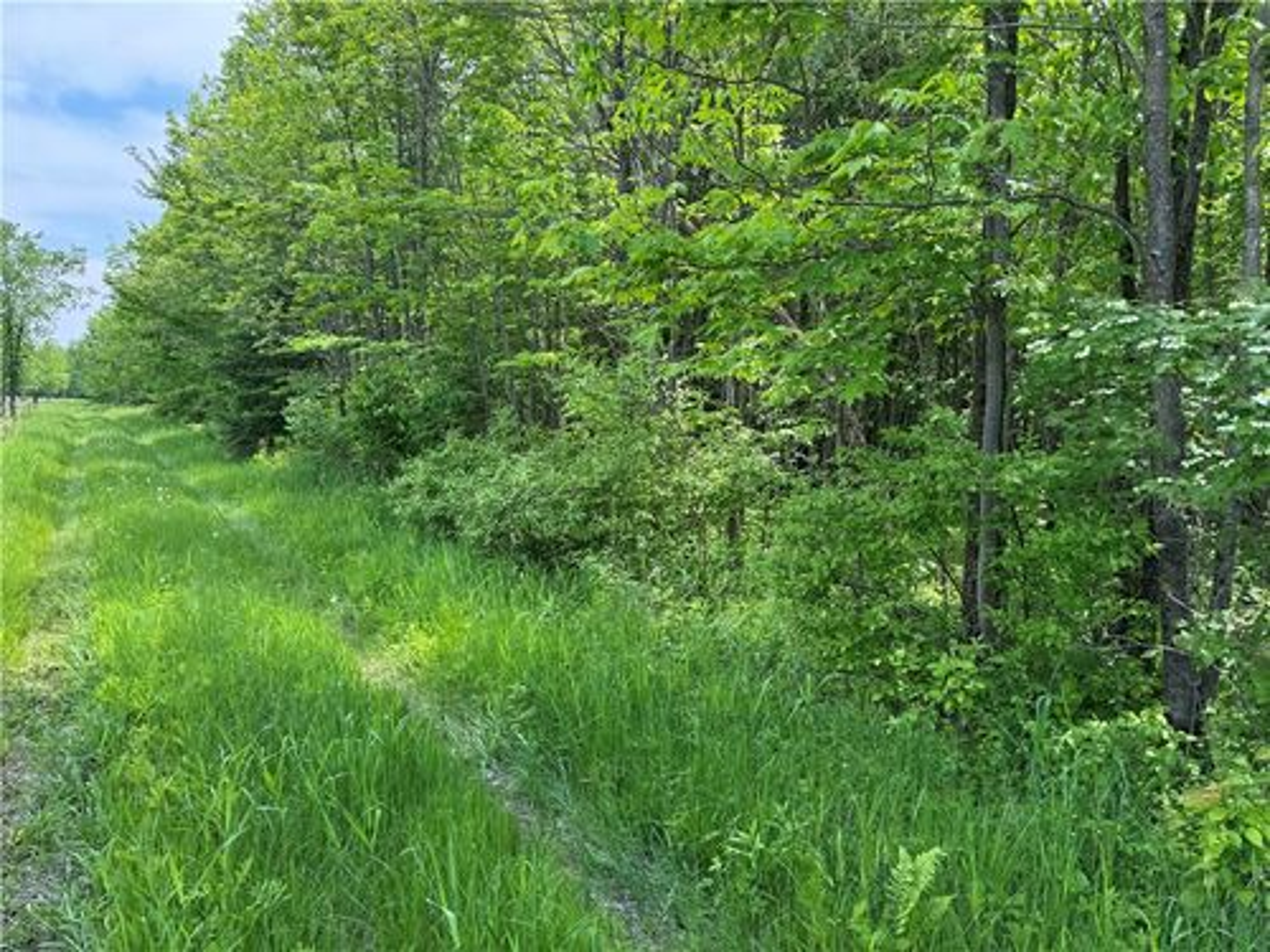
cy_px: 476
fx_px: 881
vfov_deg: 56.8
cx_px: 635
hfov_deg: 71.6
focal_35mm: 24
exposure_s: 1/678
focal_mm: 6.76
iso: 80
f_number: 1.78
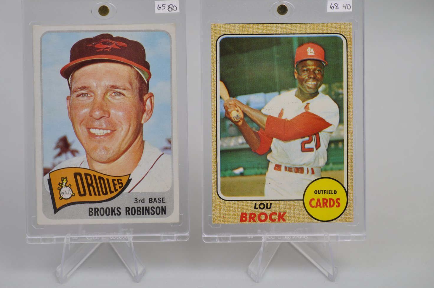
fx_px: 843
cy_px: 137
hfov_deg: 28.8
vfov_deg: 19.4
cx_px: 186
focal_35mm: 70
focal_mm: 40
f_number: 4.5
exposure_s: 1/80
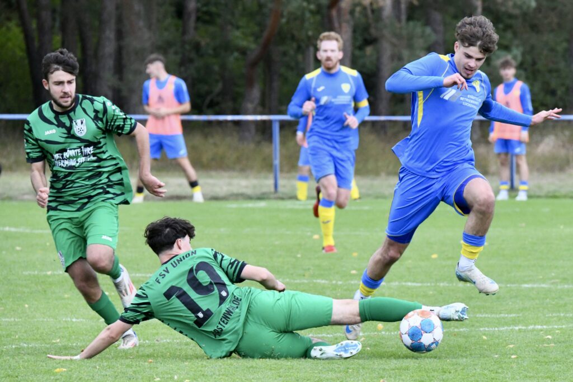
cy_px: 191
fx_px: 5890
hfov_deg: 5.6
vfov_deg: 3.7
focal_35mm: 370
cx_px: 286
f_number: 11
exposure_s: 1/1600
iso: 6400
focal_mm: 370
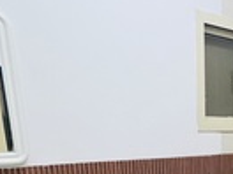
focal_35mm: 45
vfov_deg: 27.4
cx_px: 193
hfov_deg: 40.0
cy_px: 221
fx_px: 303
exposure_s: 1/100
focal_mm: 1.57
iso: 200
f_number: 1.8
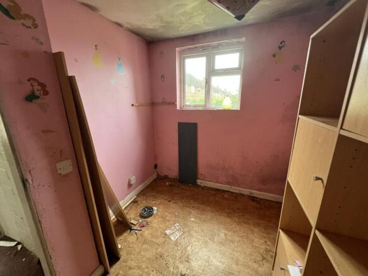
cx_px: 184
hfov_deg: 106.2
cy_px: 138
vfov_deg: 89.9
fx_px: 138
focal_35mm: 13
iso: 250
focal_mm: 1.57
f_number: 1.8
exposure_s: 1/82
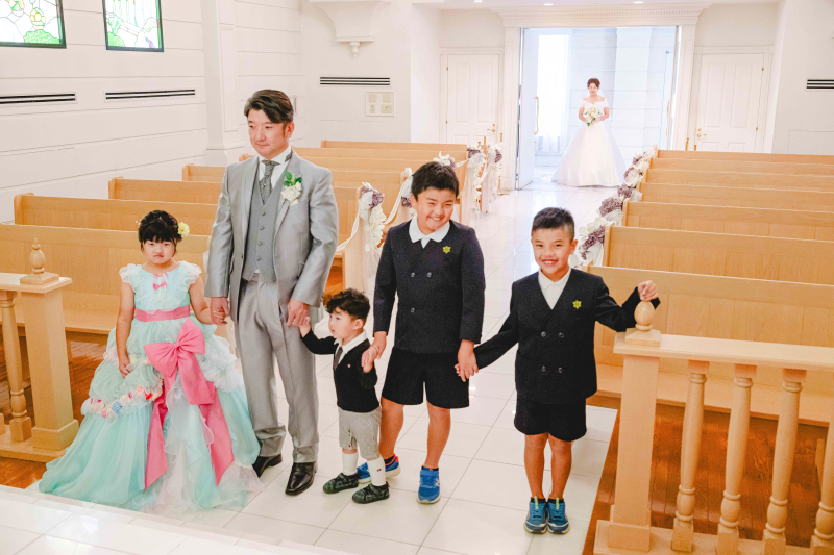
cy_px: 278
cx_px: 417
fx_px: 811
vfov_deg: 37.8
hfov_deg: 54.4
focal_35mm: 35
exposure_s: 1/160
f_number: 4
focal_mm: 35
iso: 3200
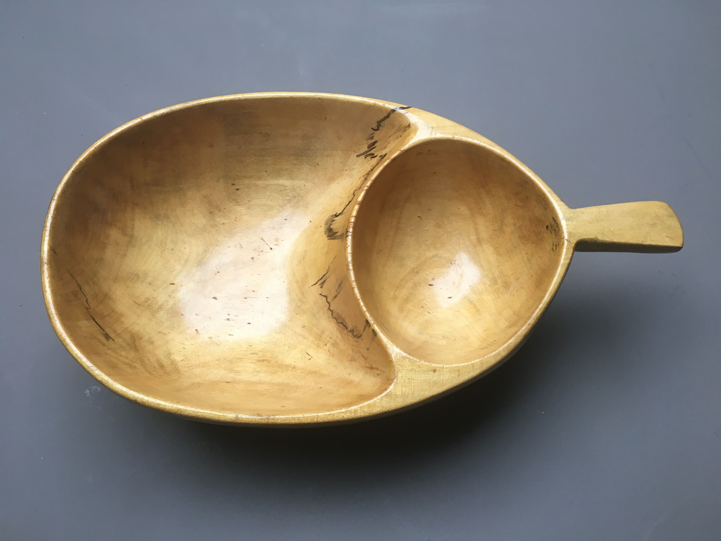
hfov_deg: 61.7
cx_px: 360
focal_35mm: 29
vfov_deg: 48.2
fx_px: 604
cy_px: 270
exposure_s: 1/30
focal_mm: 4.15
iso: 50
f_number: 2.2
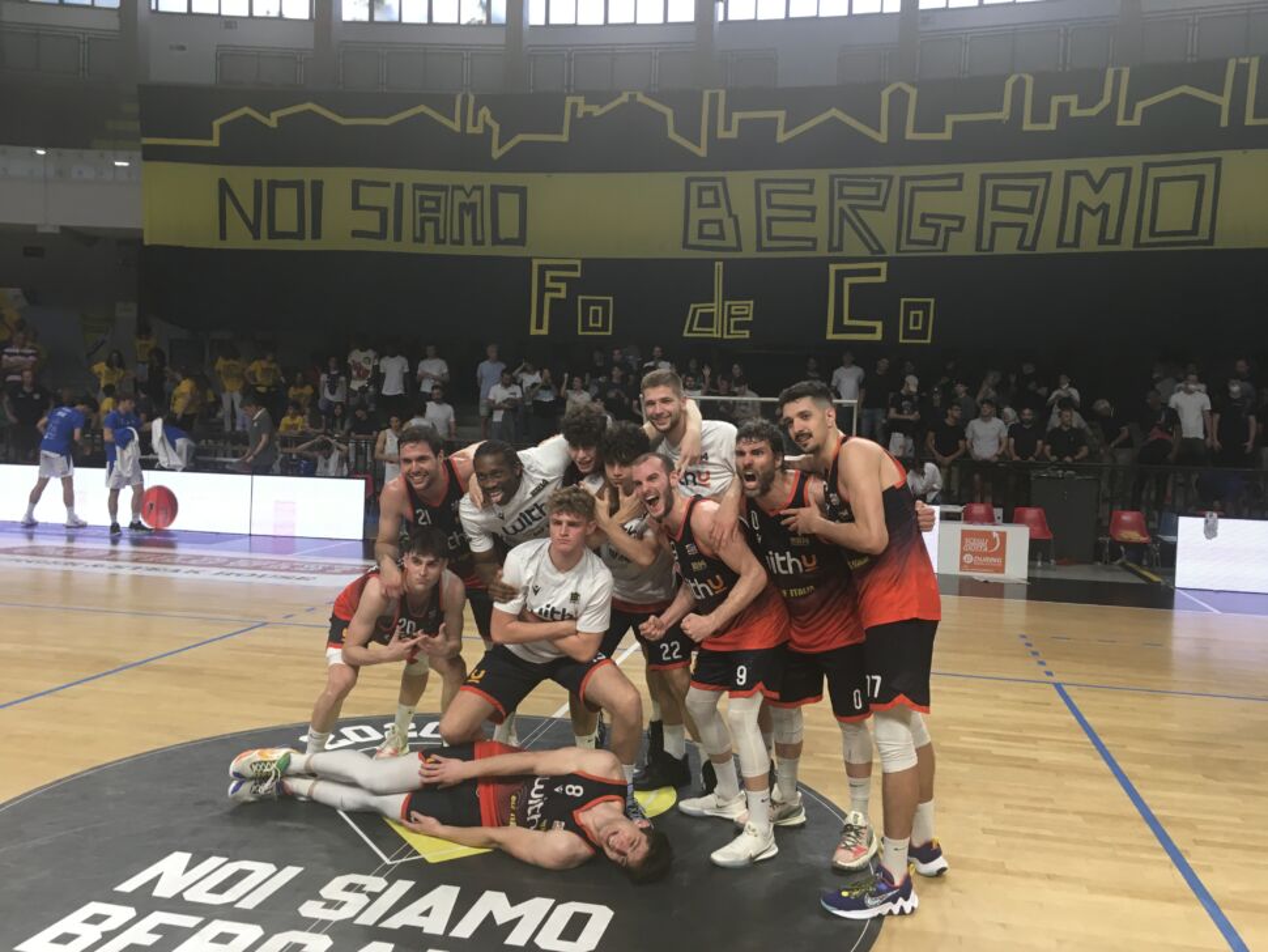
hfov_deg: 61.6
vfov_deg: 48.2
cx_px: 634
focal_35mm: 29
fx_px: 1063
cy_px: 476
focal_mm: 4.15
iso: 32
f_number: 2.2
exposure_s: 1/33
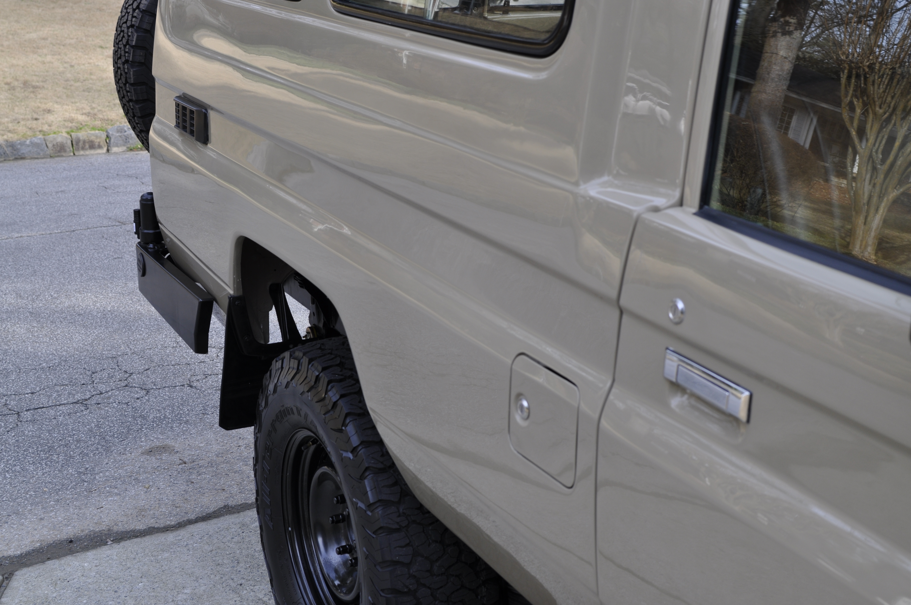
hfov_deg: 37.9
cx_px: 456
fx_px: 1327
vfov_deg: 25.7
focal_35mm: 52
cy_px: 302
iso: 200
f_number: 5.6
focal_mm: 35
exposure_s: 1/125
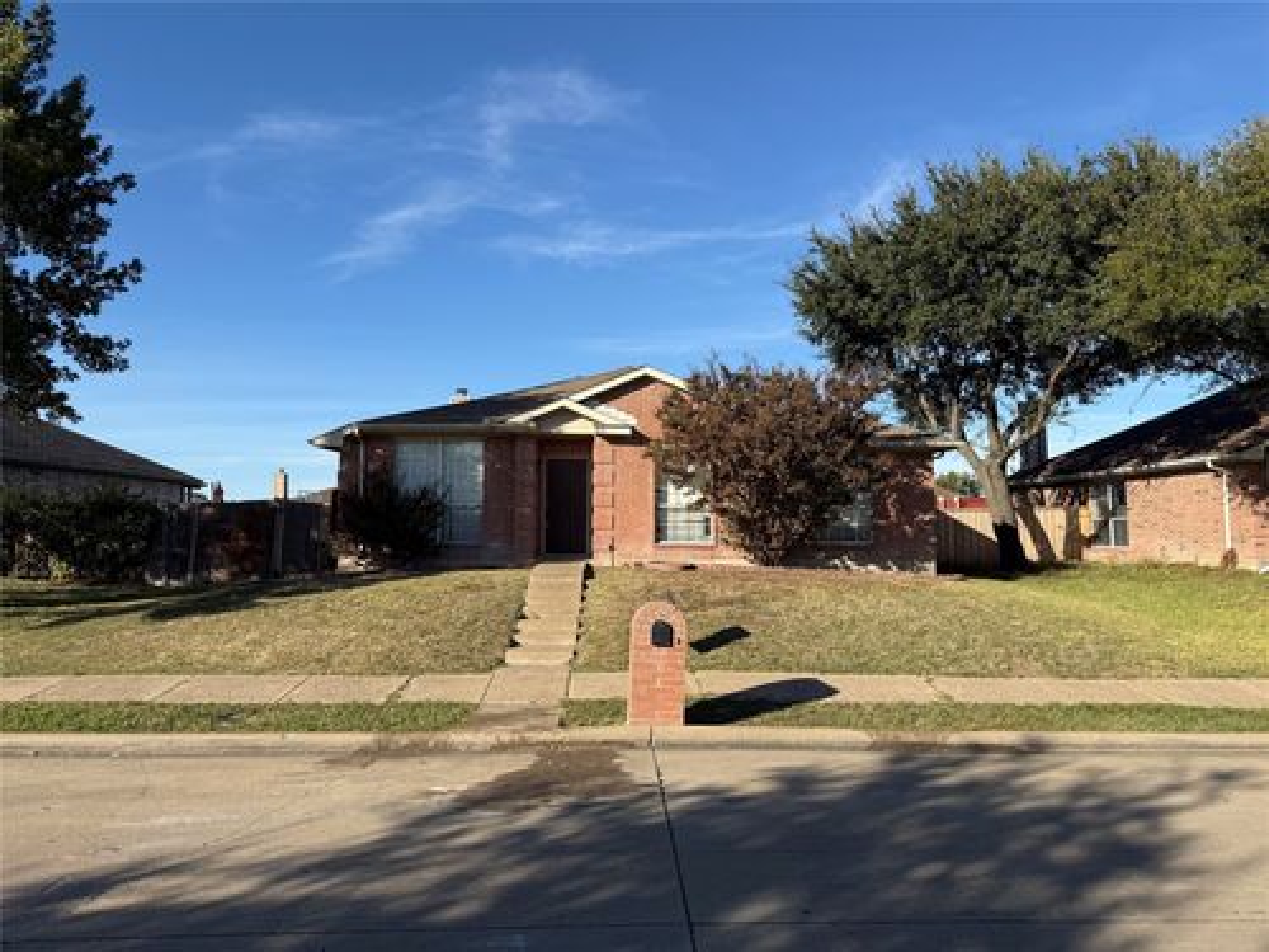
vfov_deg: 56.8
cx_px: 634
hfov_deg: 71.6
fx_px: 880
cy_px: 476
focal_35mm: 24
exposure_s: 1/3953
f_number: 1.78
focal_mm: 6.76
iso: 80
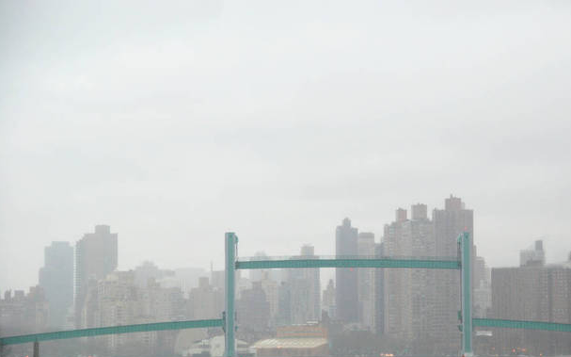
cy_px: 205
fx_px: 2607
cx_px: 327
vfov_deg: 7.8
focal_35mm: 168
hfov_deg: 12.5
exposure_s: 1/200
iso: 320
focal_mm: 95
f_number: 5.3
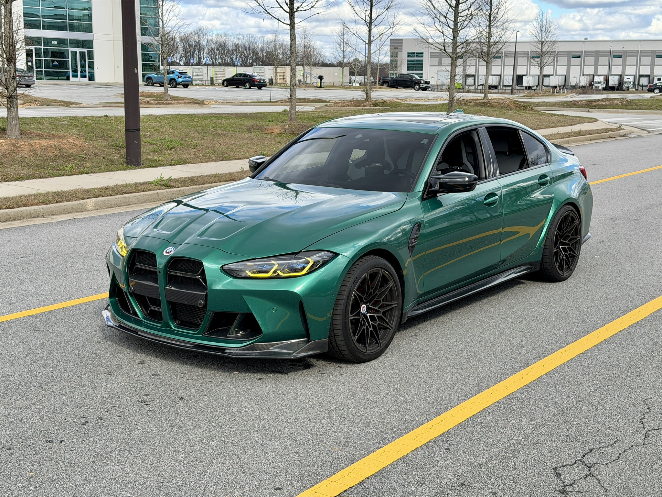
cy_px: 248
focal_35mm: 48
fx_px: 918
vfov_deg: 30.3
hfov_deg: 39.7
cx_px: 331
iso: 80
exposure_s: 1/1642
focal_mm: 6.76
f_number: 1.78
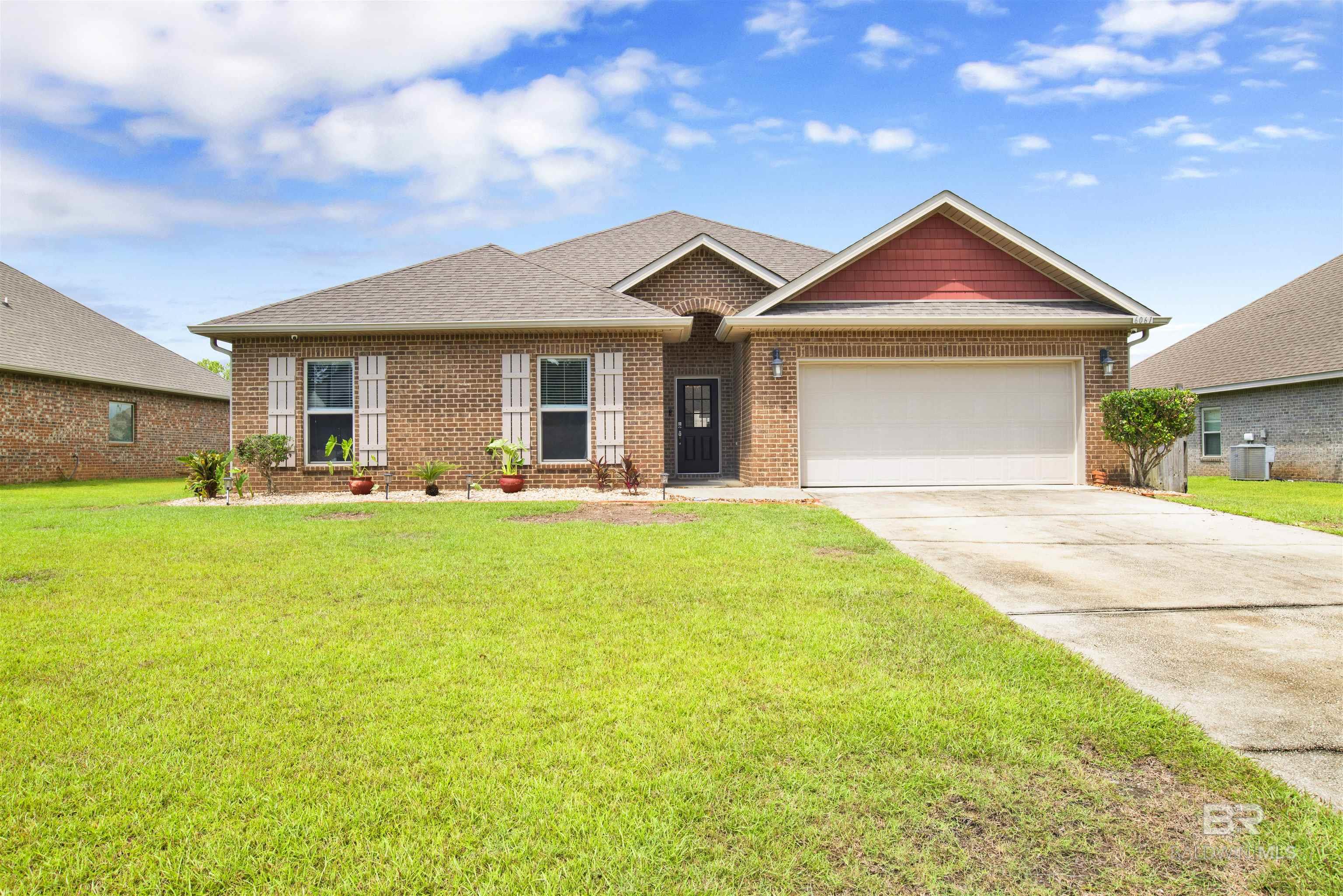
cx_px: 672
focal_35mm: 21
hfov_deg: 81.2
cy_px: 448
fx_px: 783
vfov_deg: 59.5
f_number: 11
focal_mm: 21
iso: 200
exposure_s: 1/160
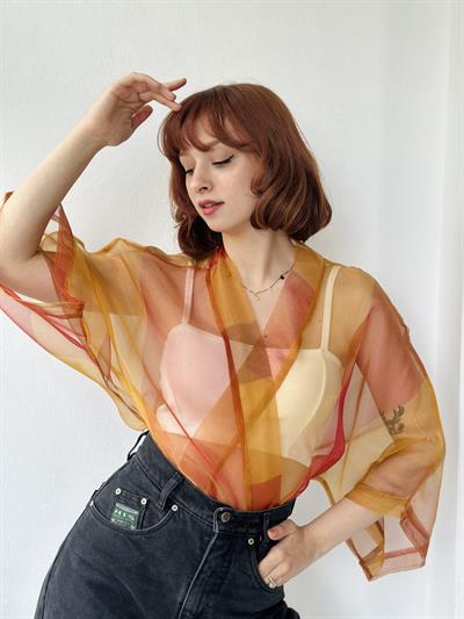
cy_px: 310
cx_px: 232
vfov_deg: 39.6
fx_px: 858
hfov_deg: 30.3
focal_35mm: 48
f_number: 1.78
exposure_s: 1/258
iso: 80
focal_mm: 6.86
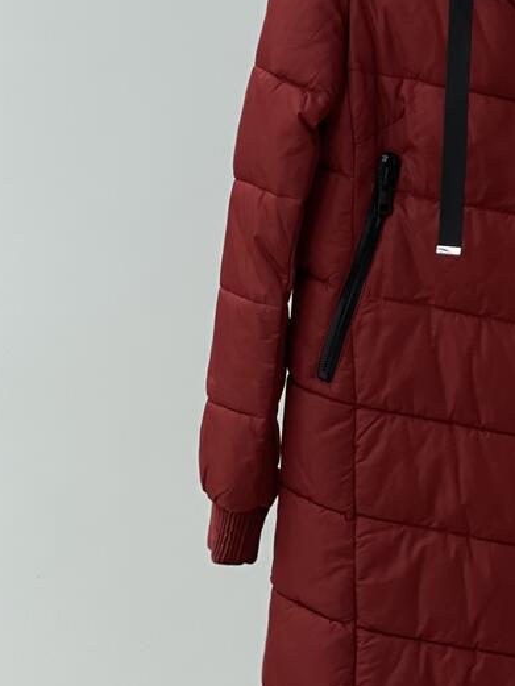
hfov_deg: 11.0
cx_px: 609
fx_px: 2637
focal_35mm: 133
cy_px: 255
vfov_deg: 14.8
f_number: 2
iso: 125
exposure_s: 1/122
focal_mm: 6
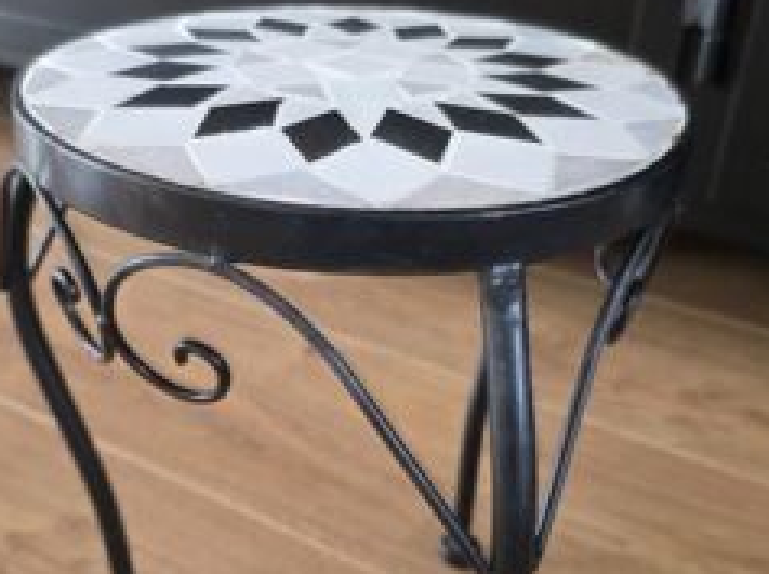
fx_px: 932
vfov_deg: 34.1
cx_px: 341
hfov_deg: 44.8
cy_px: 353
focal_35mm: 42
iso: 400
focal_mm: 6.3
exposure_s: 1/100
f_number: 1.7
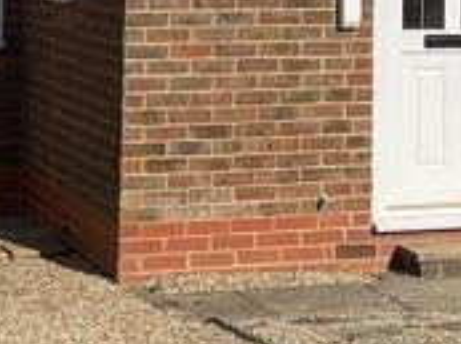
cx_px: 402
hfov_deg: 11.5
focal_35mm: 172
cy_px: -240
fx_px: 2286
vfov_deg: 8.3
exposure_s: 1/3322
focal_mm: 3
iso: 16
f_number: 1.8
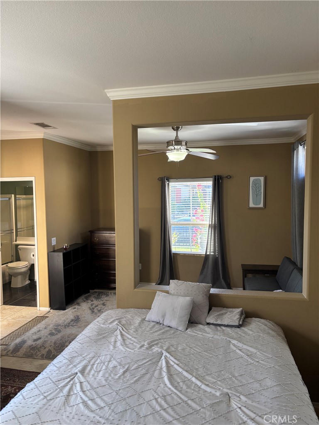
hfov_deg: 53.1
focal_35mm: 26
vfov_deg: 67.3
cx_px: 160
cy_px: 212
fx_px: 319
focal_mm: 5.96
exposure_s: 1/121
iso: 100
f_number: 1.6
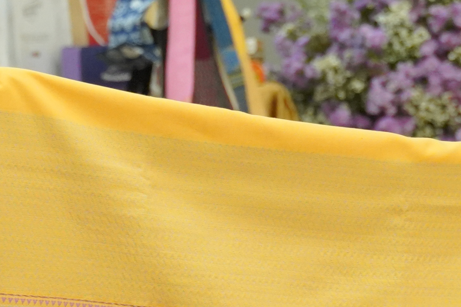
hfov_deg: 10.6
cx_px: 143
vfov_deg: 7.1
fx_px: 2471
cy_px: 182
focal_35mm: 193
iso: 6400
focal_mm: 47
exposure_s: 1/160
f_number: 2.8
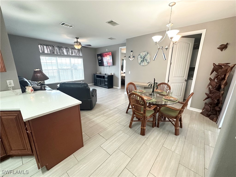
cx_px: 118
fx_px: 95
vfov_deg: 85.7
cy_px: 88
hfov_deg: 102.1
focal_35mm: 14
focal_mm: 2.22
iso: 400
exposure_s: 1/60
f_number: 2.2
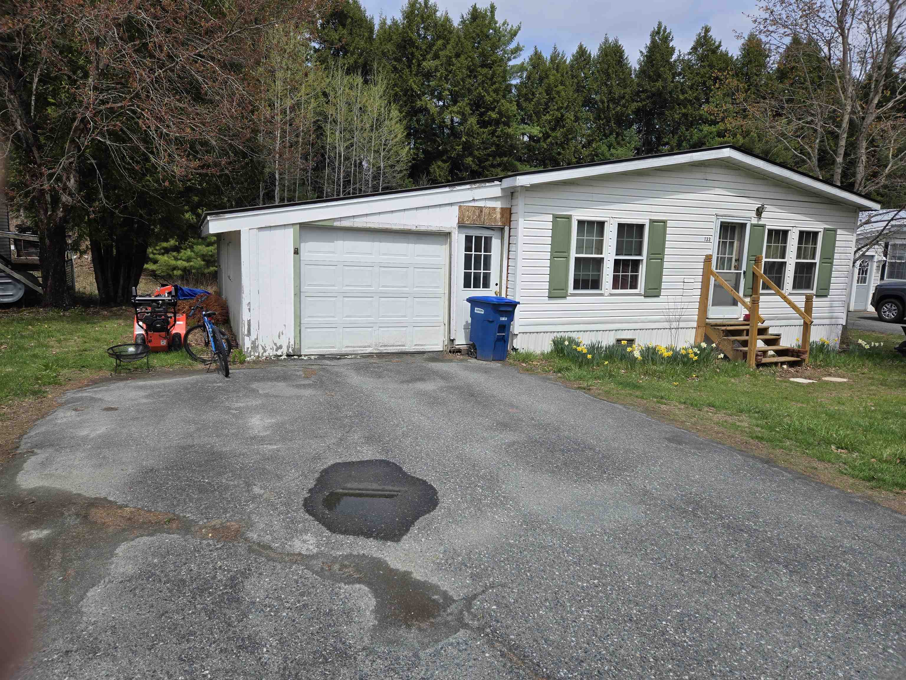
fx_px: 602
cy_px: 340
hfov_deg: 73.9
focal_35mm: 23
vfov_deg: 58.9
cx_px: 453
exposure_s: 1/2216
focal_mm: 5.4
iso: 25
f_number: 1.8
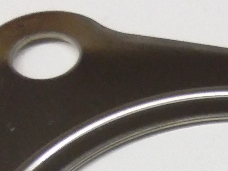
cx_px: 236
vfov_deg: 9.0
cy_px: 373
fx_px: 1008
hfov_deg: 12.7
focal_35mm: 153
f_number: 2.4
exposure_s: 1/15
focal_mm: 3.4
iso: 160
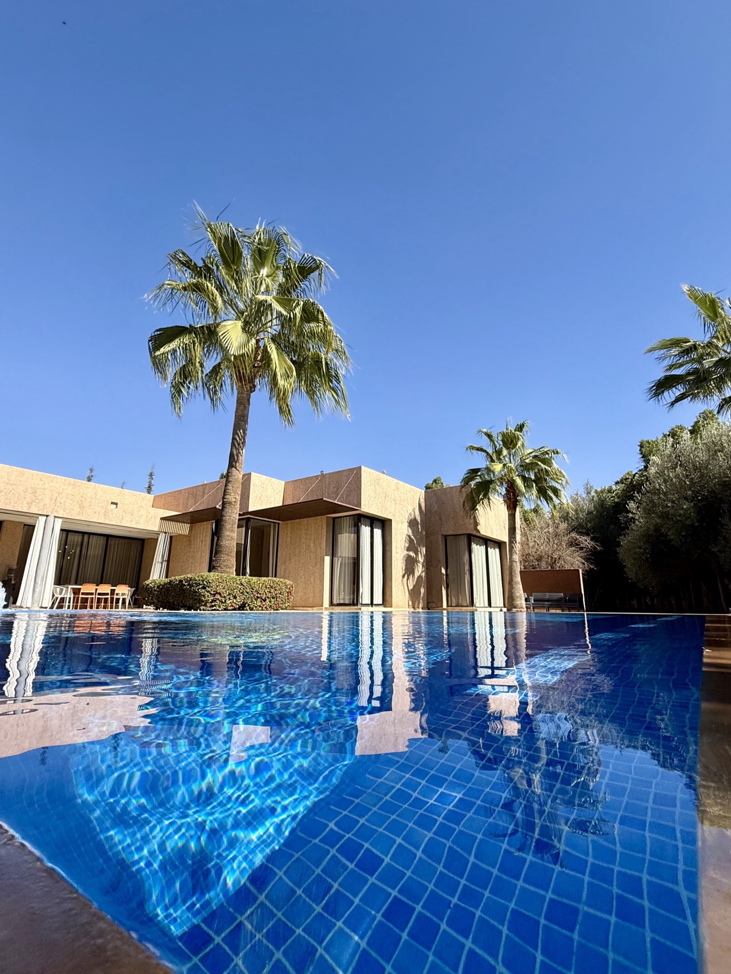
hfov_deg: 85.7
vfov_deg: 102.1
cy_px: 487
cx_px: 366
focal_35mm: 14
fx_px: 394
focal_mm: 2.22
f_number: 2.2
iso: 50
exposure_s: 1/1901
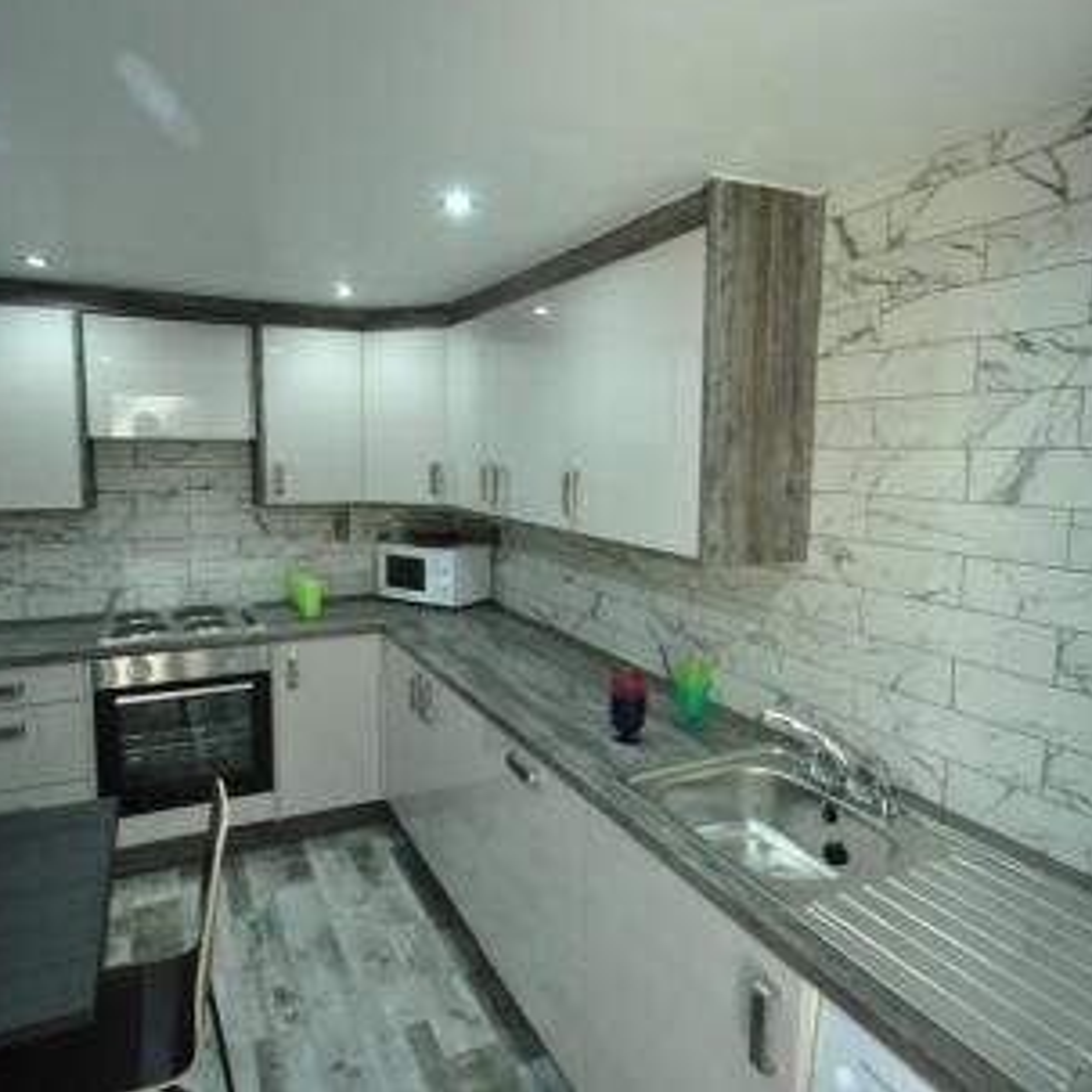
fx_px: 714
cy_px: 524
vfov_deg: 74.8
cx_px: 523
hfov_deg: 74.8
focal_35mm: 20
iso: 1600
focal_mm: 10
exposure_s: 1/100
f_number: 5
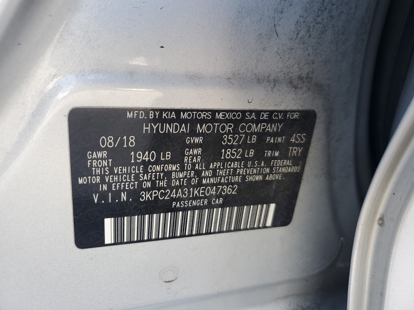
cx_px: 207
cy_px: 155
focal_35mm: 26
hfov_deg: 67.3
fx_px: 311
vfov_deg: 53.1
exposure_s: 1/137
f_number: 1.5
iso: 50
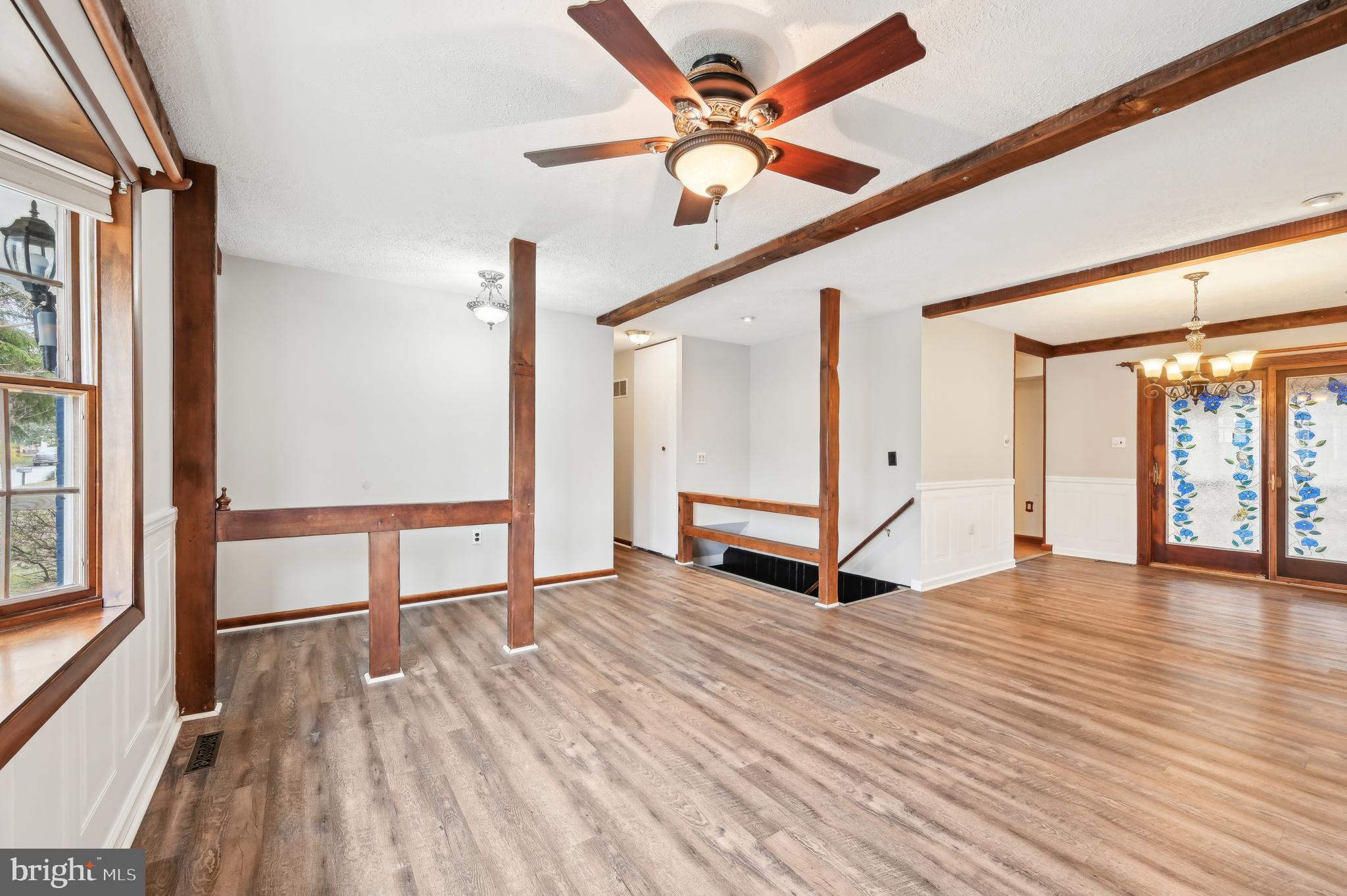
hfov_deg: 104.3
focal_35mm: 14
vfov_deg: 81.1
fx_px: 523
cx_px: 674
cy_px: 448
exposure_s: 1/10
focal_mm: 14
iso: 400
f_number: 8
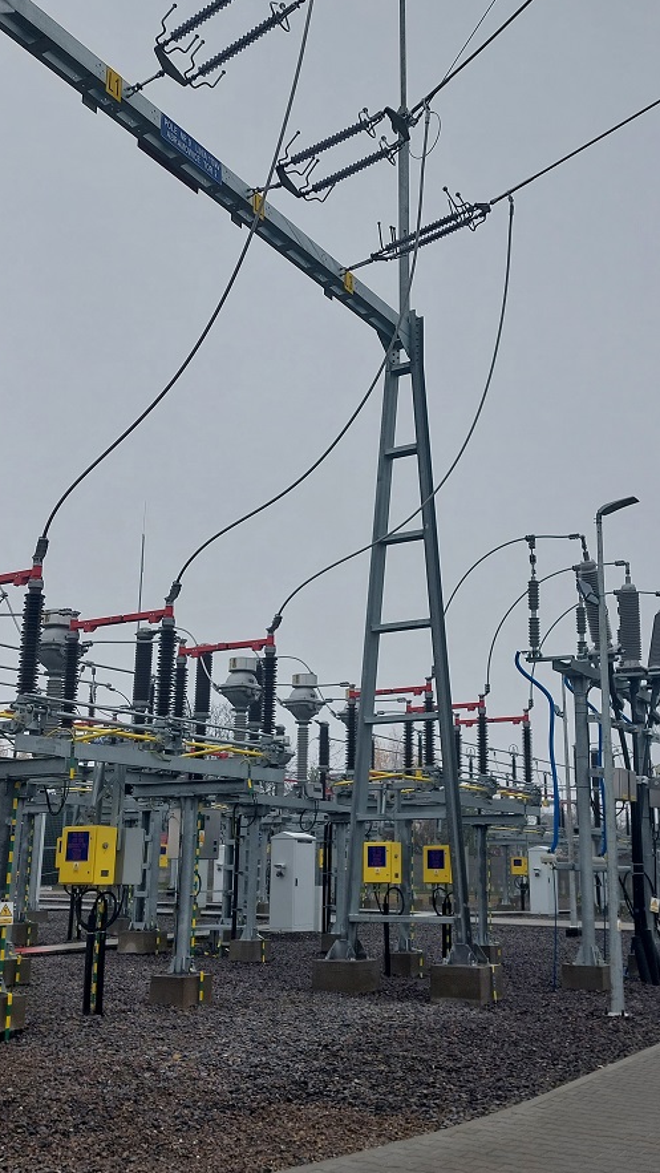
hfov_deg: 32.0
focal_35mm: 37
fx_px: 1151
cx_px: 378
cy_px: 586
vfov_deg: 54.0
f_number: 1.8
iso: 25
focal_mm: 5.23
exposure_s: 1/191
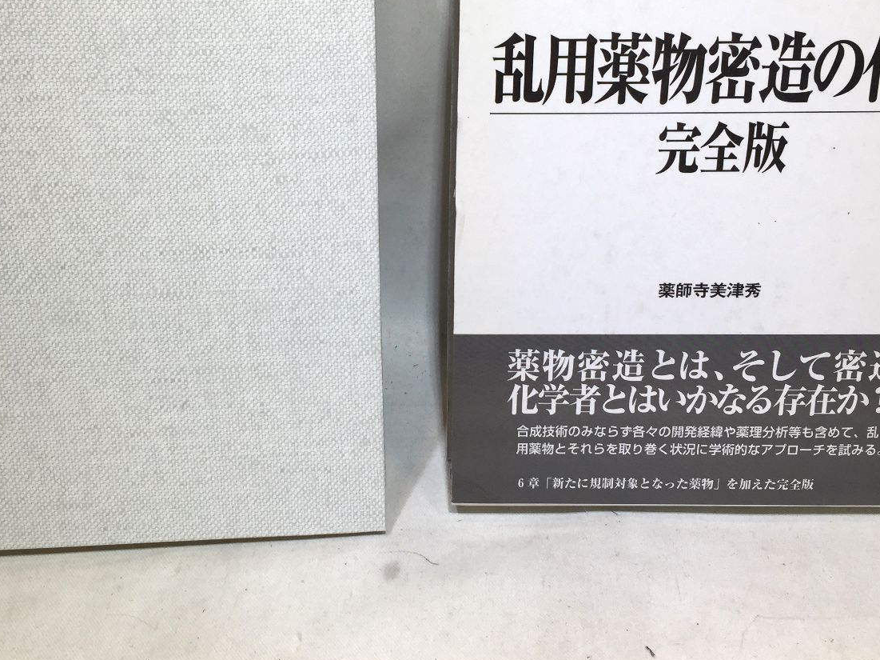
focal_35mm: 43
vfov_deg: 33.3
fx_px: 1093
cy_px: 226
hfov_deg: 43.8
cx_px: 387
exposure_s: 1/434
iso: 32
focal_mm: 4.15
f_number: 2.2
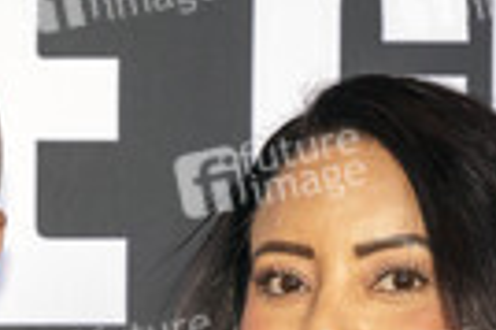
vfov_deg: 6.5
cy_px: 452
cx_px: 172
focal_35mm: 209
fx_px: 2876
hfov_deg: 9.9
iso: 800
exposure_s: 1/200
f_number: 5.6
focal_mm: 62
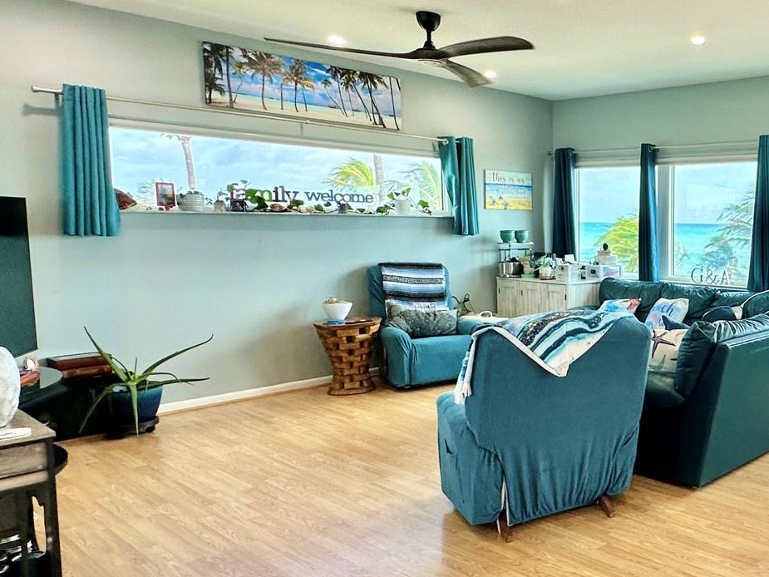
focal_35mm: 31
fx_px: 689
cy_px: 284
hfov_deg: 49.1
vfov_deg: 45.5
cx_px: 749
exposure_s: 1/120
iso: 80
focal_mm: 2.22
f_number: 2.2
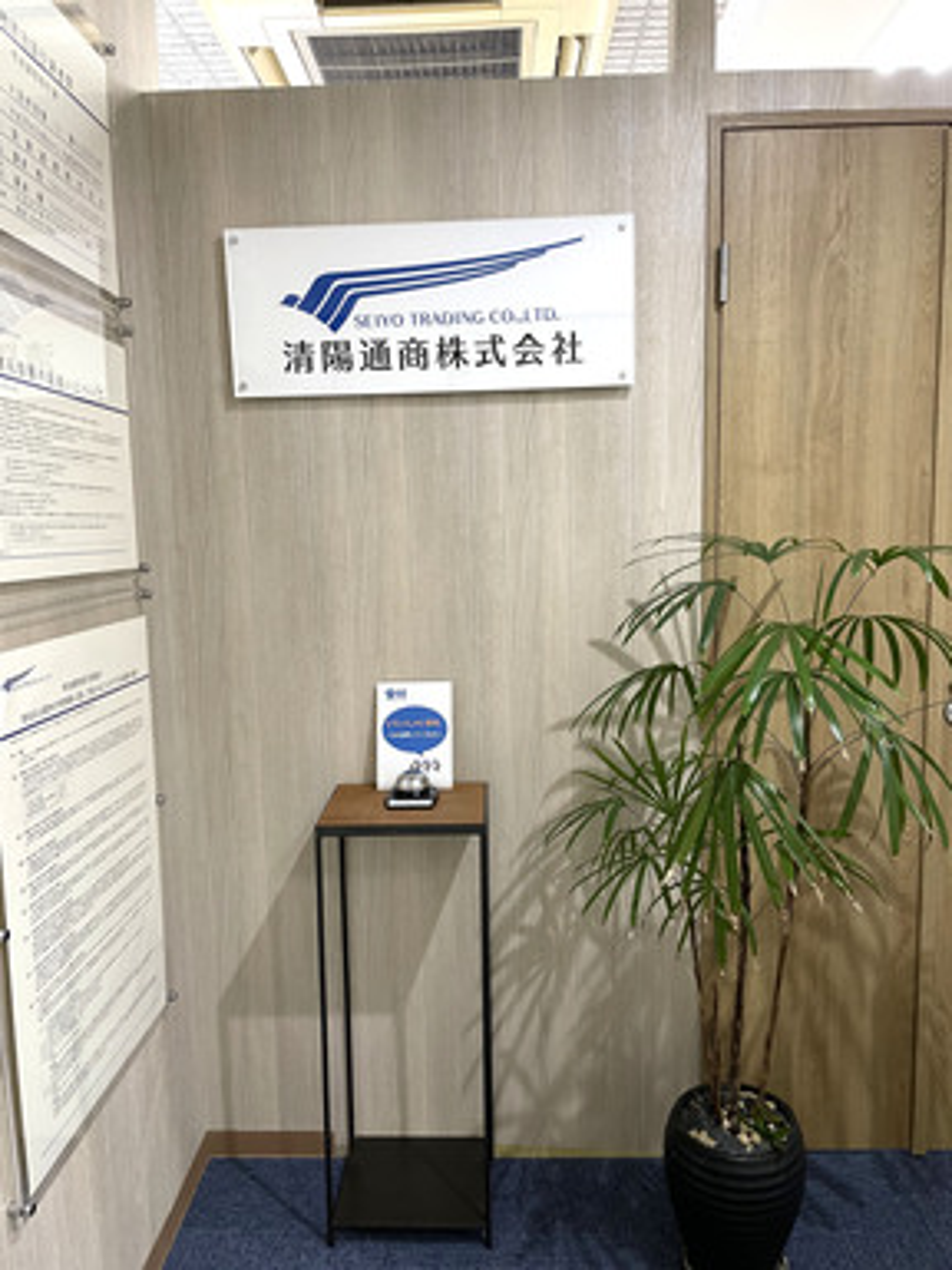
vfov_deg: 67.3
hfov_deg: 53.1
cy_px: 635
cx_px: 476
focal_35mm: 26
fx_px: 953
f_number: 1.6
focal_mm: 4.2
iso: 250
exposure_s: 1/60
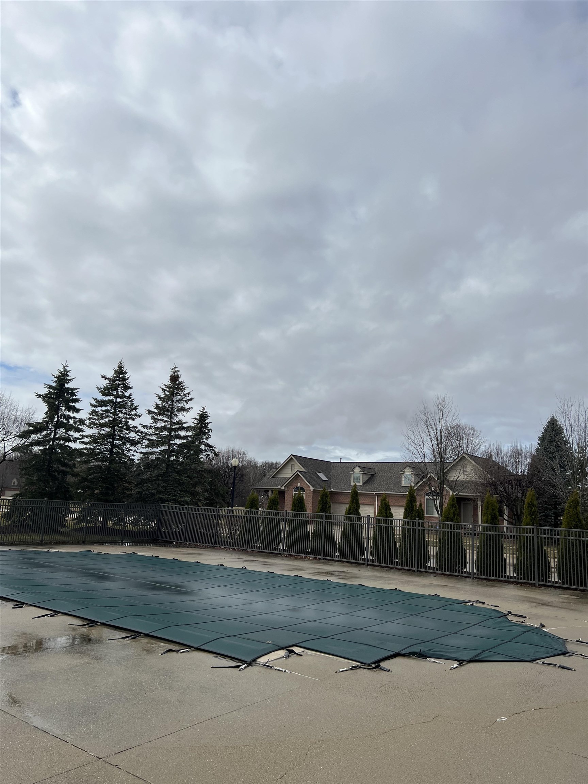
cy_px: 392
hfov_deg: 53.1
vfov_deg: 67.3
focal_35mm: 26
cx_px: 294
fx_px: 589
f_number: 1.5
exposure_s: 1/11364
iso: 50
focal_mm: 5.7
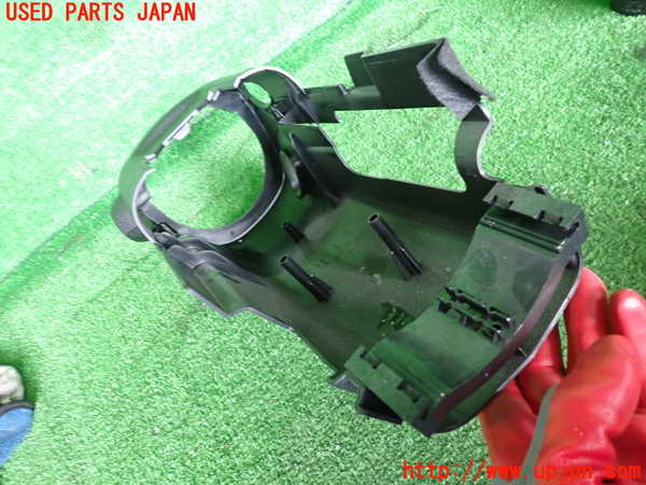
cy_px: 242
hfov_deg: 69.4
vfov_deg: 54.9
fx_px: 467
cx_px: 323
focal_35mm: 25
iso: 400
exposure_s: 1/30
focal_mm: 4.5
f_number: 2
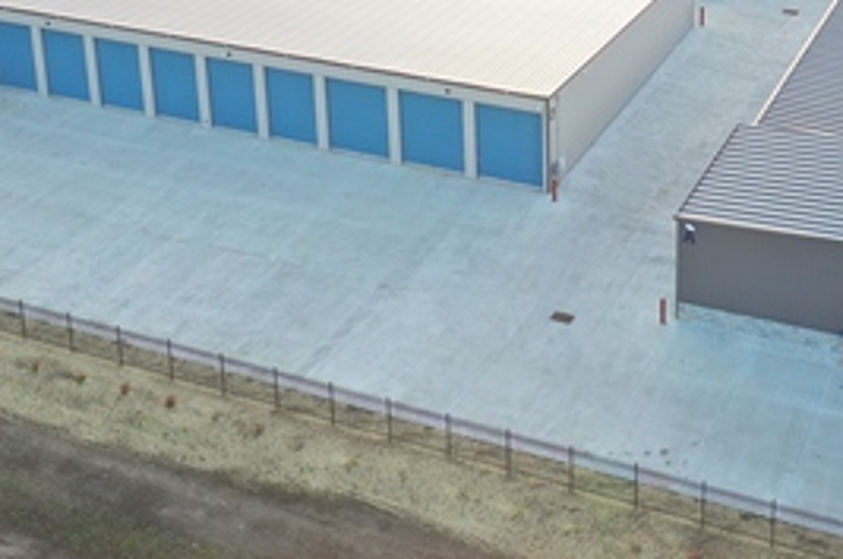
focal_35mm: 65
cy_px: -76
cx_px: 564
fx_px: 1519
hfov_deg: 30.8
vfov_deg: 19.8
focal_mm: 10.26
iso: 100
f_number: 3.5
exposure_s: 1/60
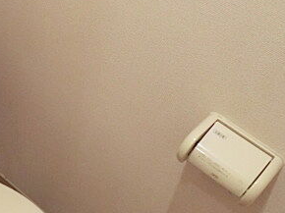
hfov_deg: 34.1
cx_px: 27
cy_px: 182
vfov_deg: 26.8
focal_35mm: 53
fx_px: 436
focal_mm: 4.3
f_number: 3.2
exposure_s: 1/60
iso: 500
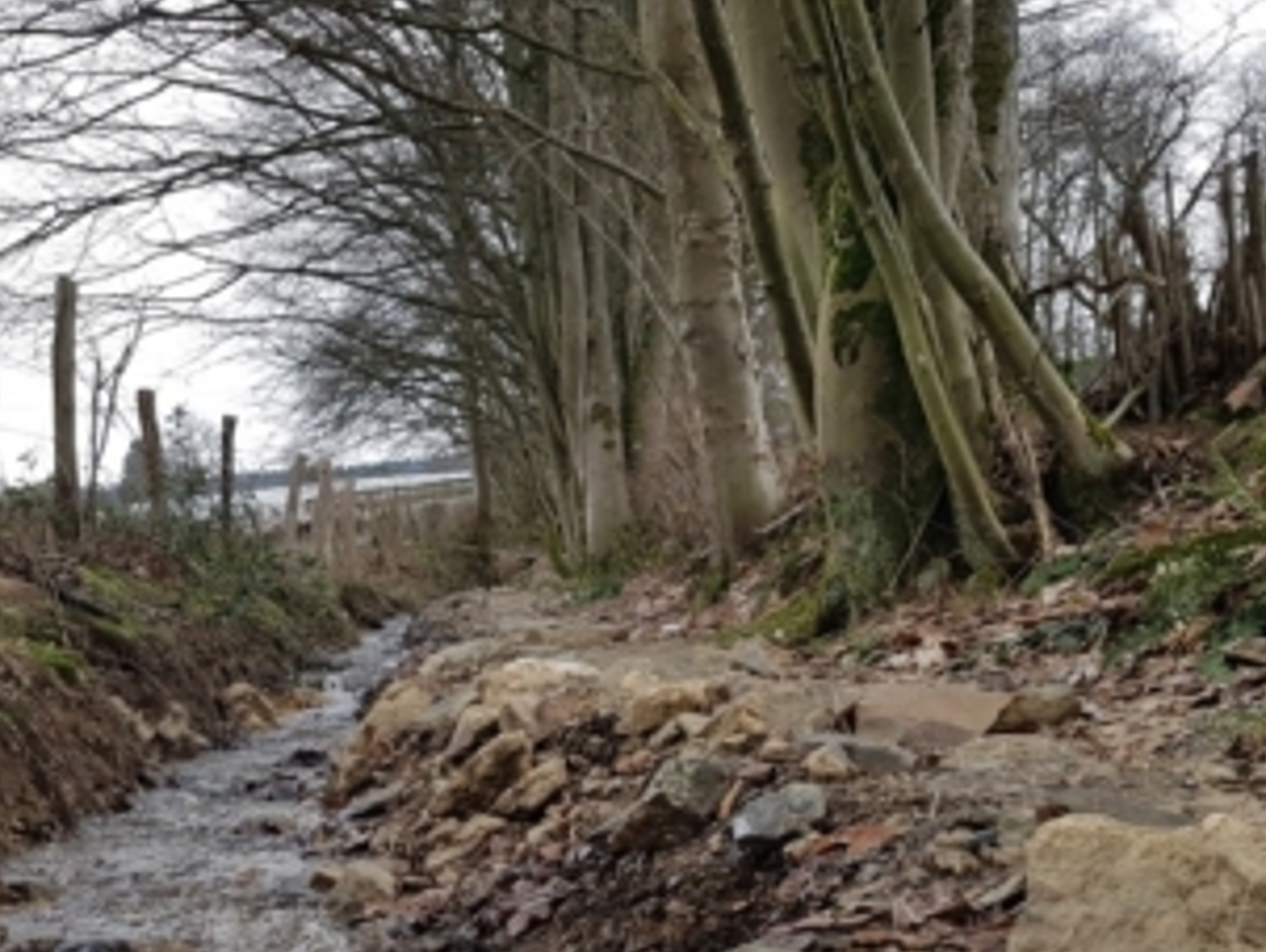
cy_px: 778
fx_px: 1574
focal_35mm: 43
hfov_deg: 43.3
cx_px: 440
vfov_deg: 32.6
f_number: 1.7
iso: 50
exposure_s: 1/501
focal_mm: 4.2
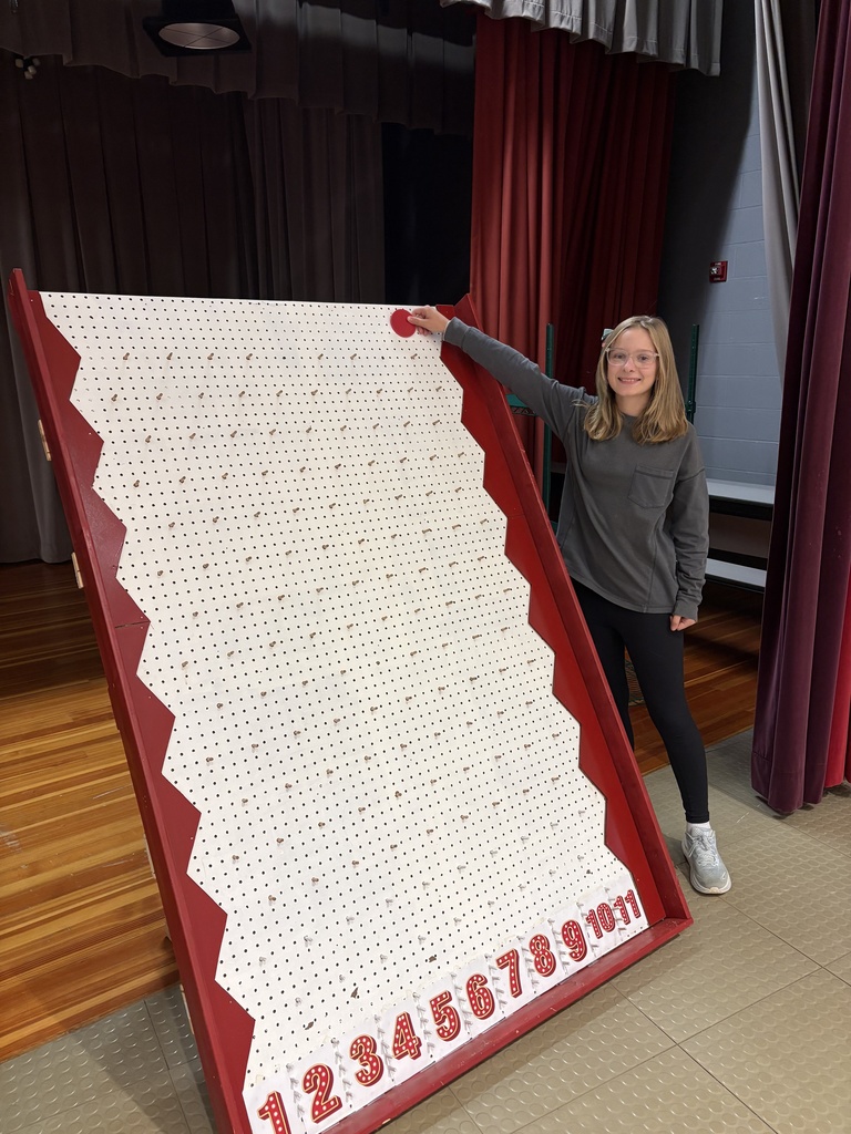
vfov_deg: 67.3
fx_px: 852
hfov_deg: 53.1
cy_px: 567
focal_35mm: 26
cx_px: 426
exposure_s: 1/60
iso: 160
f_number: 1.6
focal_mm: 5.96
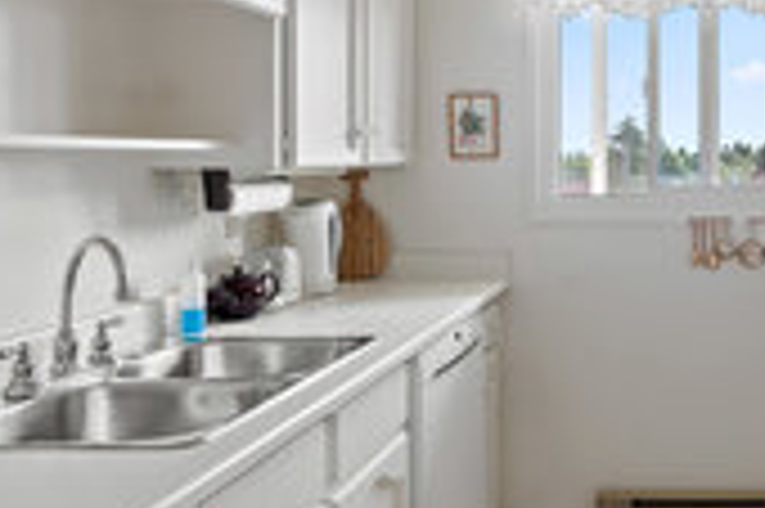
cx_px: 700
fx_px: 870
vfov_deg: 32.0
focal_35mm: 41
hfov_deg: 43.1
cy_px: 135
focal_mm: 16
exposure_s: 1/20
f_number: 7.1
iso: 400
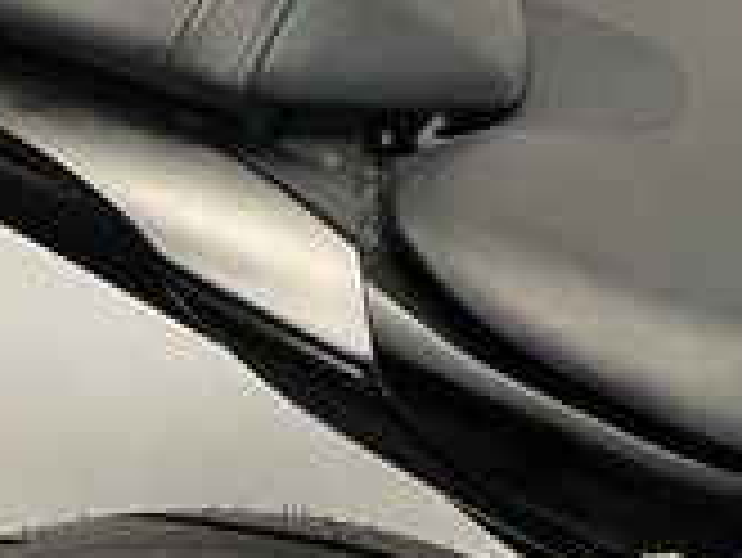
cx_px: 670
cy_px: -36
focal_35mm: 101
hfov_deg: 19.1
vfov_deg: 14.4
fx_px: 2167
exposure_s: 1/50
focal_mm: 5.1
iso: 80
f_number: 1.6
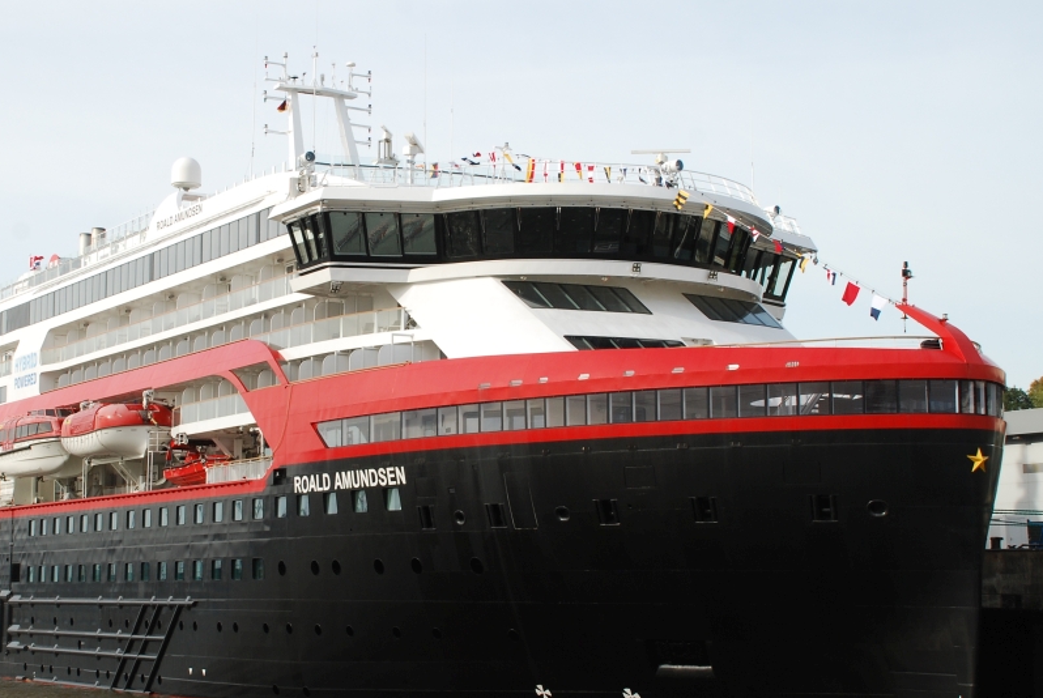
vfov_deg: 22.8
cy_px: 390
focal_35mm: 60
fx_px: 1730
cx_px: 404
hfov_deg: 33.4
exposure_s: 1/200
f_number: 10
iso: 200
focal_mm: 31
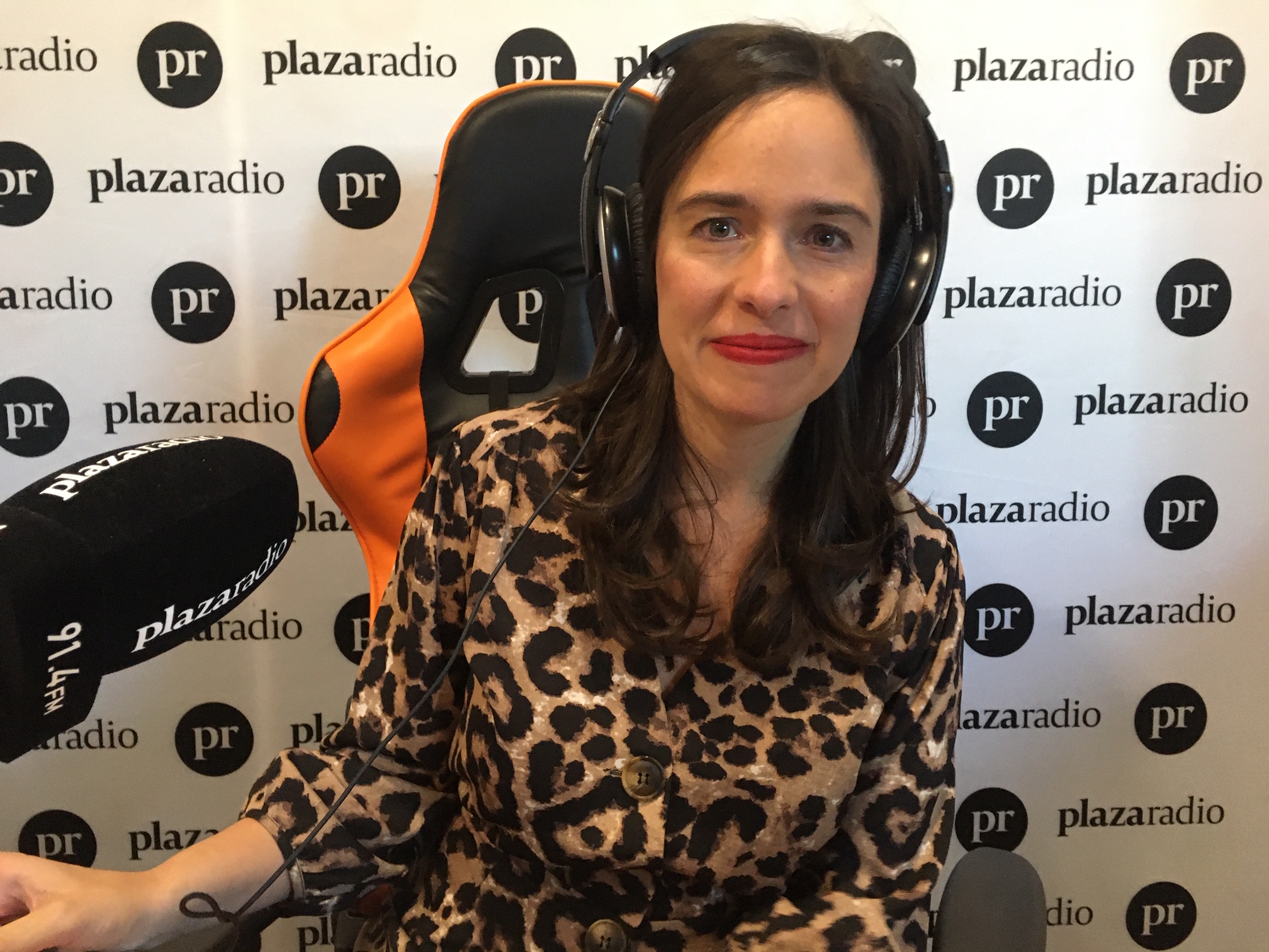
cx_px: 634
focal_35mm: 29
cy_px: 476
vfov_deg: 48.2
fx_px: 1063
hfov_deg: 61.7
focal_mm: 4.15
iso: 200
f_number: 2.2
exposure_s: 1/17
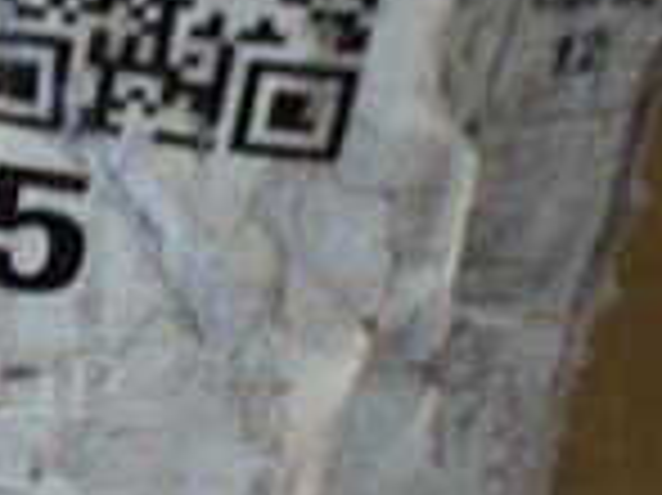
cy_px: 198
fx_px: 2293
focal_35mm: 120
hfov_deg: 15.2
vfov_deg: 12.3
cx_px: -338
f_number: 3.5
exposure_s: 1/30
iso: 500
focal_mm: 20
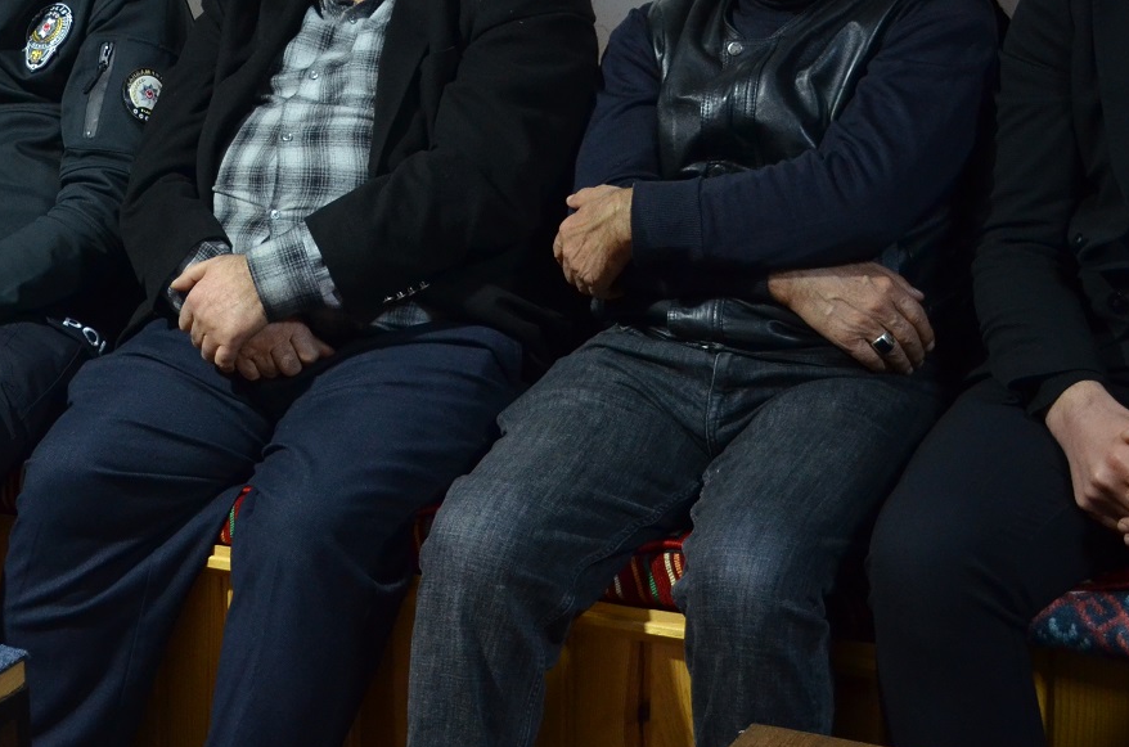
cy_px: 129
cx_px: 246
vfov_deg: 16.8
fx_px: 2503
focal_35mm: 80
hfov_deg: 25.0
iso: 1100
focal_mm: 26
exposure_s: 1/30
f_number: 3.8
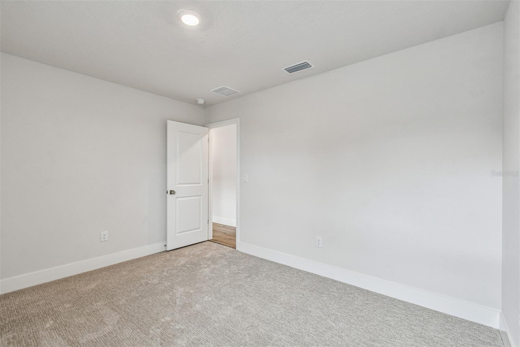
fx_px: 217
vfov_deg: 77.3
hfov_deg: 100.4
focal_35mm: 15
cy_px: 174
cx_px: 260
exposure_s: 1/6
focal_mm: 10
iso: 100
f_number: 7.1
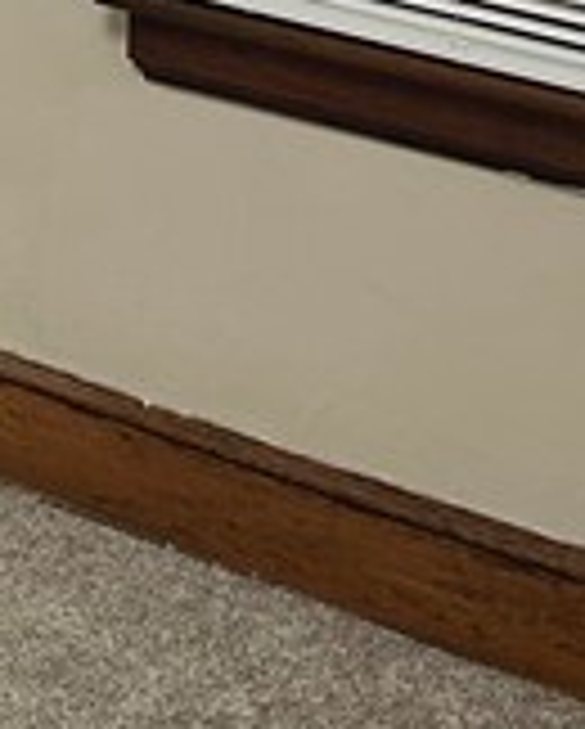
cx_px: -252
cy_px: -562
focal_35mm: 148
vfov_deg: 12.0
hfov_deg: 10.2
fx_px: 3197
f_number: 1.78
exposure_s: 1/60
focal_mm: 6.86
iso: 160
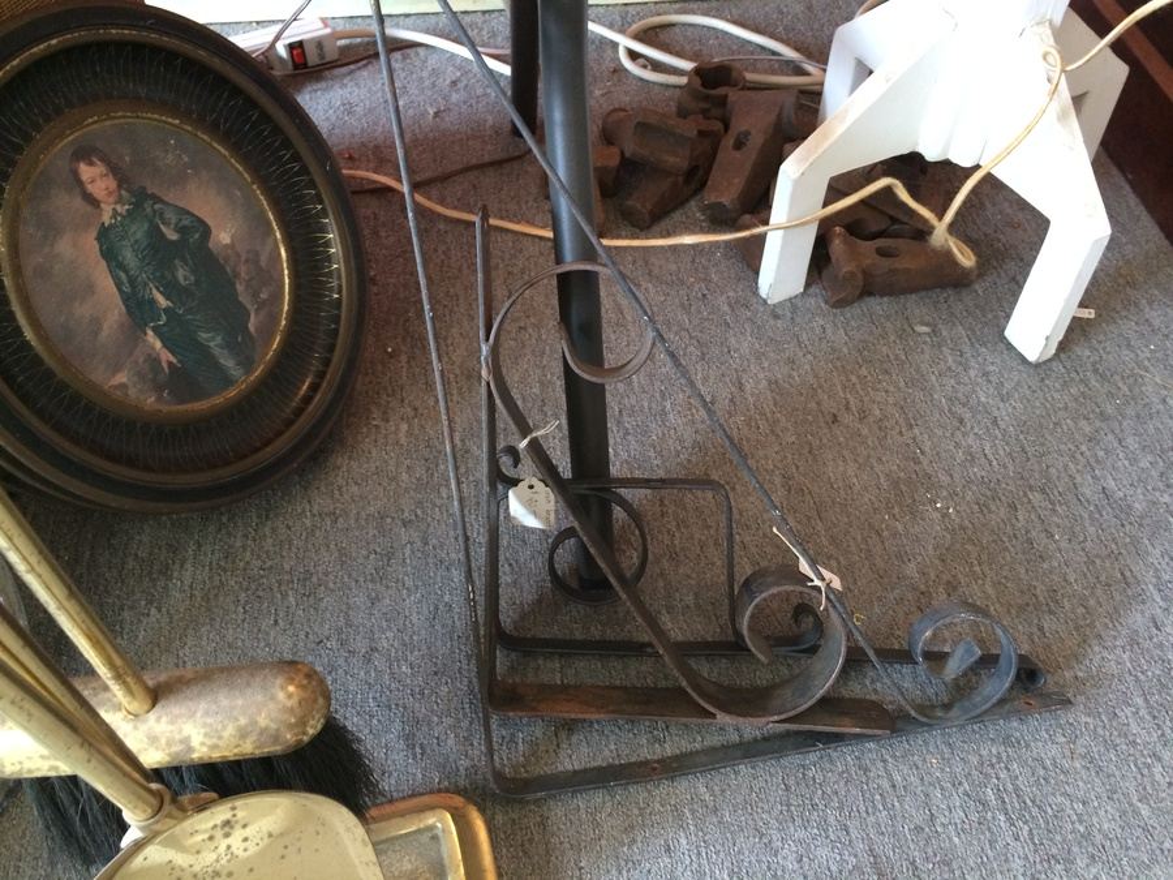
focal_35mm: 30
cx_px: 586
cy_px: 440
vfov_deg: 46.8
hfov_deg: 60.0
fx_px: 1017
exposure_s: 1/30
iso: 160
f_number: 2.2
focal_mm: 4.12
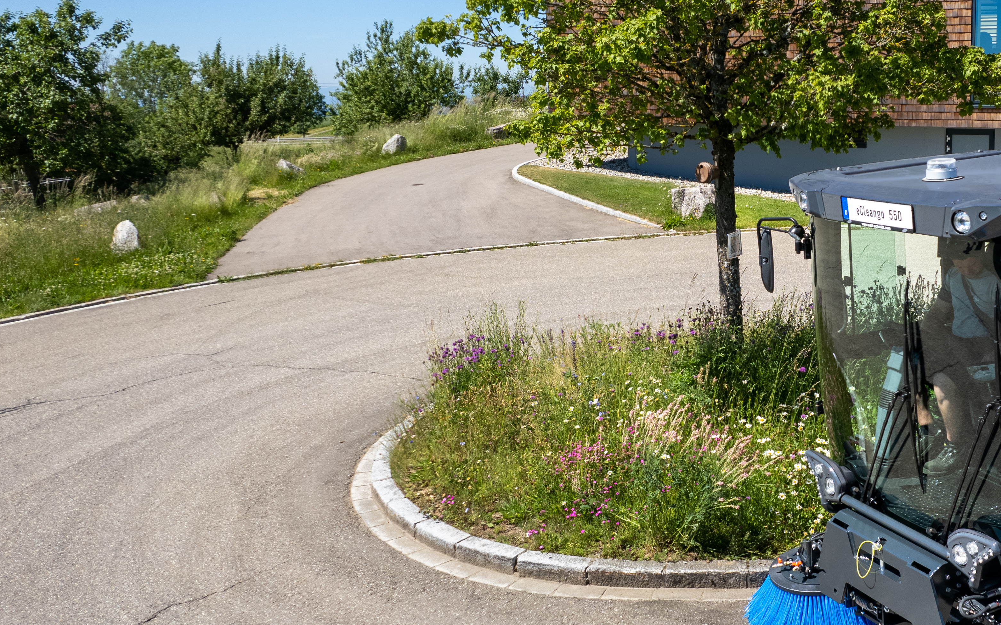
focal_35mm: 39
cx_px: 785
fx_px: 1064
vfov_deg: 32.7
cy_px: 270
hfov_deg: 47.9
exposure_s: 1/1500
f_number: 2.8
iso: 100
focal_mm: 8.38
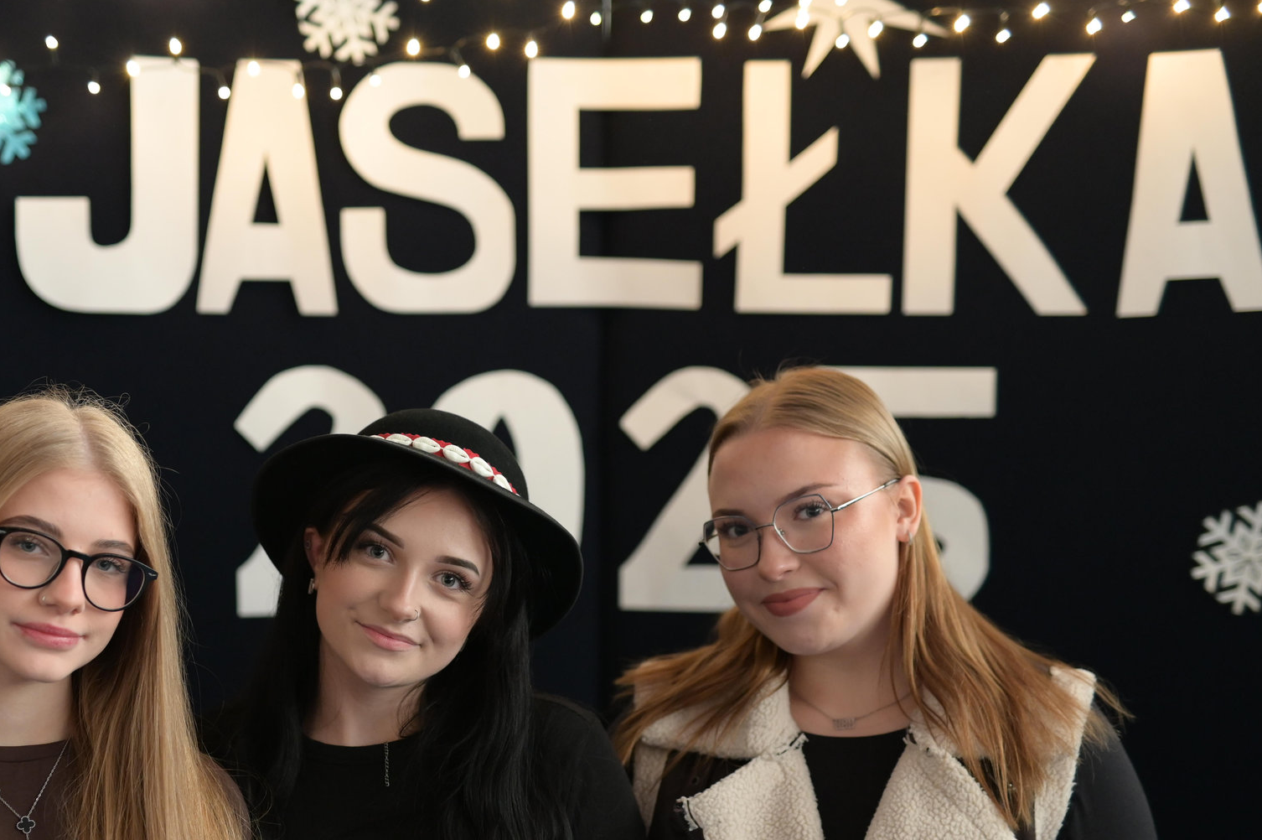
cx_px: 434
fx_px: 2382
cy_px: 560
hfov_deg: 29.5
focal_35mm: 68
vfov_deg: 19.9
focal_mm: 50
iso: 2000
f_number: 2
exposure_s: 1/160
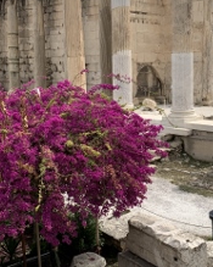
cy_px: 111
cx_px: 173
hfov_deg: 27.0
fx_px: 434
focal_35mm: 55
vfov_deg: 34.1
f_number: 1.8
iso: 25
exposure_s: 1/3289
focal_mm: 4.25
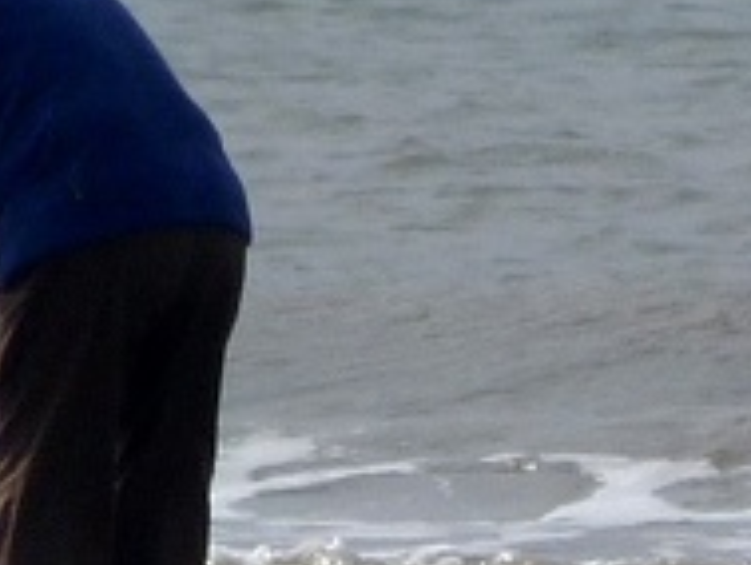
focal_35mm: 4441
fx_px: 96409
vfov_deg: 0.3
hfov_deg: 0.4
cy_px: 1397
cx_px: 815
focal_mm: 107.8
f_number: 5.6
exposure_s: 1/500
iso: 80
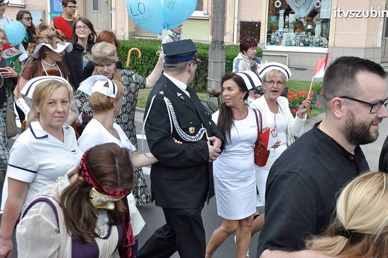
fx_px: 609
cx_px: 206
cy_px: 135
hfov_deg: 35.3
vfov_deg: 23.9
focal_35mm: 57
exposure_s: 1/800
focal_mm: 35
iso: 1250
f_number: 11
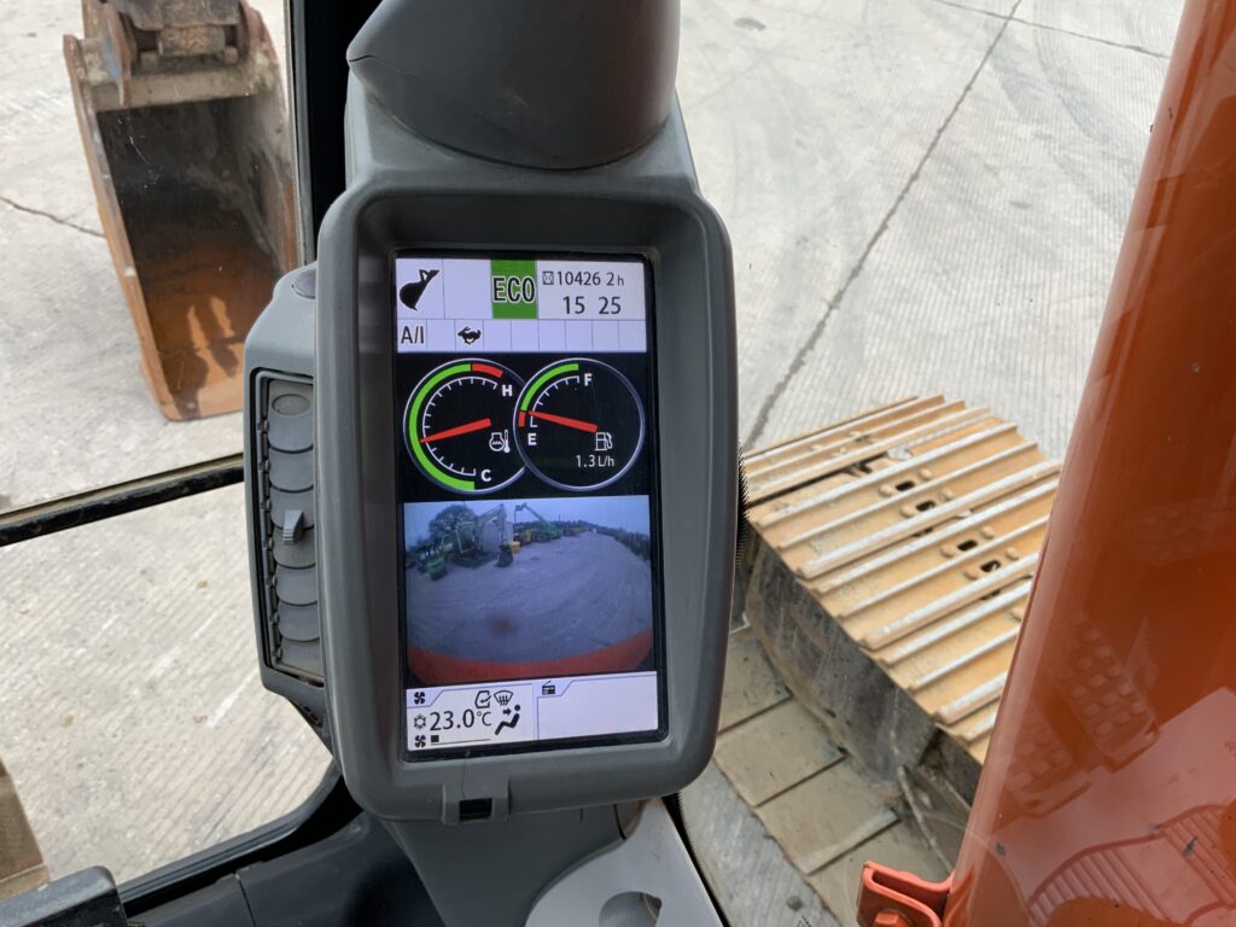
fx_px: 1035
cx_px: 618
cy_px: 464
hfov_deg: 61.7
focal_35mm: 29
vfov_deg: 48.2
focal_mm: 3
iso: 25
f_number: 1.8
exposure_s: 1/122
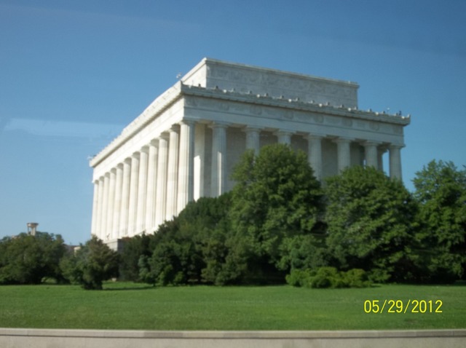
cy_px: 174
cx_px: 233
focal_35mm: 44
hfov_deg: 43.0
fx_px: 591
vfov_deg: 32.8
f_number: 4.5
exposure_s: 1/60
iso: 80
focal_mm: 7.8
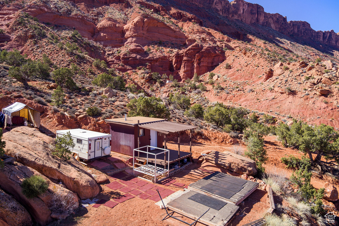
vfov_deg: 55.1
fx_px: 217
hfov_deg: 76.1
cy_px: 113
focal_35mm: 23
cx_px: 170
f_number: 2.8
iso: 103
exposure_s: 1/950
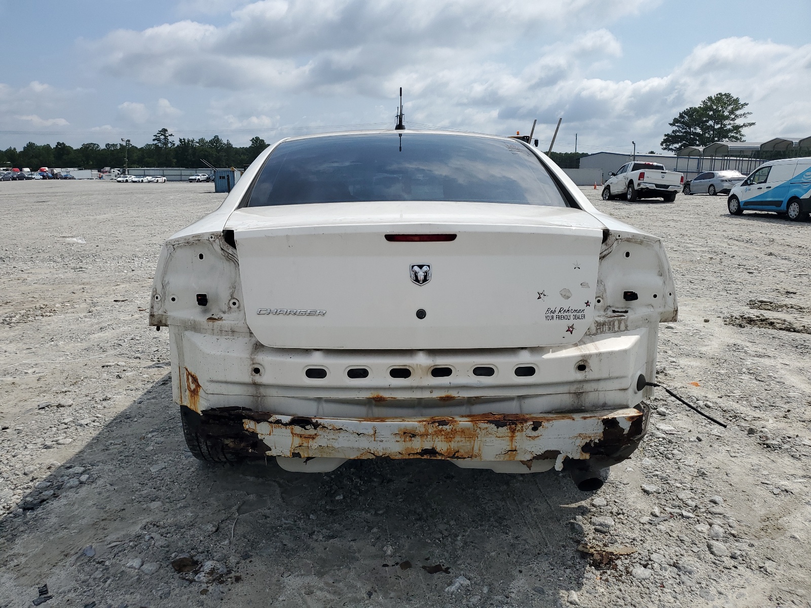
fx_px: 609
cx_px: 406
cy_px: 304
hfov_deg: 67.3
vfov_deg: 53.1
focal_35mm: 26
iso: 50
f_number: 1.5
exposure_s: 1/10000
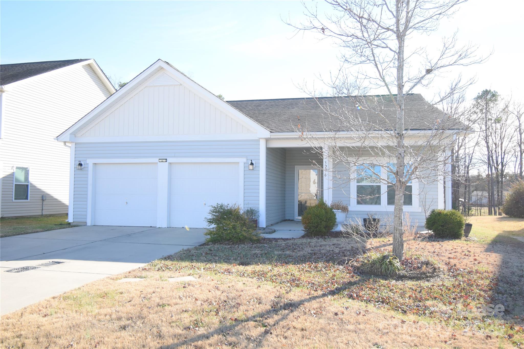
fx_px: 437
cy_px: 174
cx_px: 262
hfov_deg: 61.9
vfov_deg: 43.6
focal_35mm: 30
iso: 250
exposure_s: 1/250
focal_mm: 20
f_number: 5.6
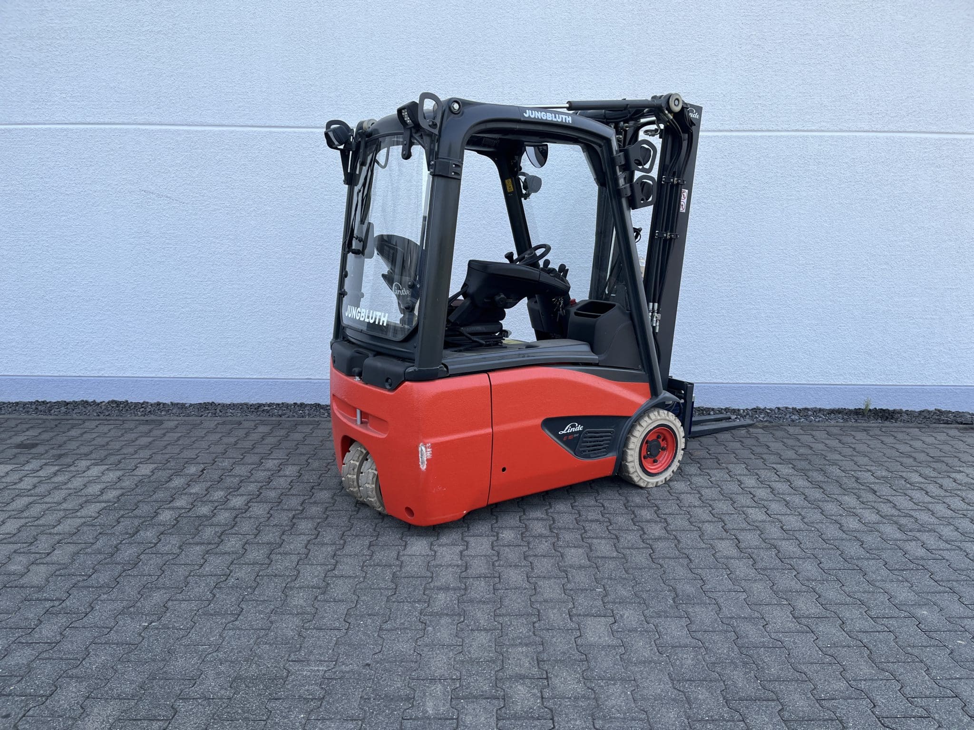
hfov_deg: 67.3
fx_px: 732
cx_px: 487
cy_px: 365
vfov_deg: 53.1
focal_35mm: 26
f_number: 1.6
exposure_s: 1/761
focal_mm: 5.1
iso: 50
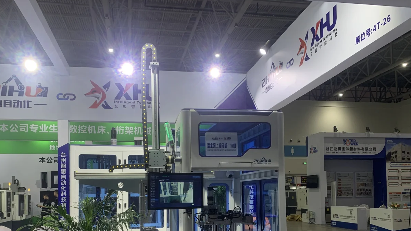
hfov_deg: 58.0
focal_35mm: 34
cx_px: 193
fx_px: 371
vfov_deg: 33.8
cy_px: 180
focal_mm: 4.25
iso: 64
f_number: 1.8
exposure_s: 1/100
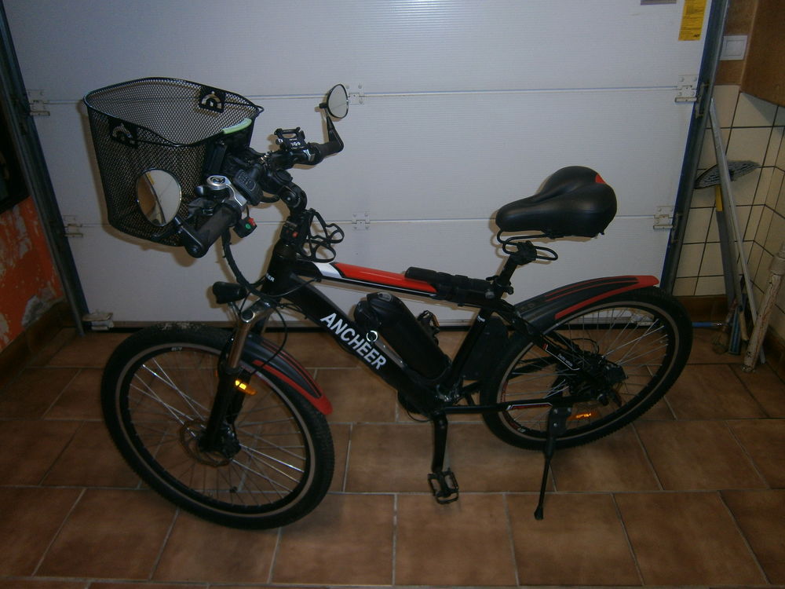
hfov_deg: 67.3
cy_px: 294
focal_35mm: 26
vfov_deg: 53.1
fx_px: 590
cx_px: 392
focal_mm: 4.7
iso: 125
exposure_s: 1/30
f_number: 2.8
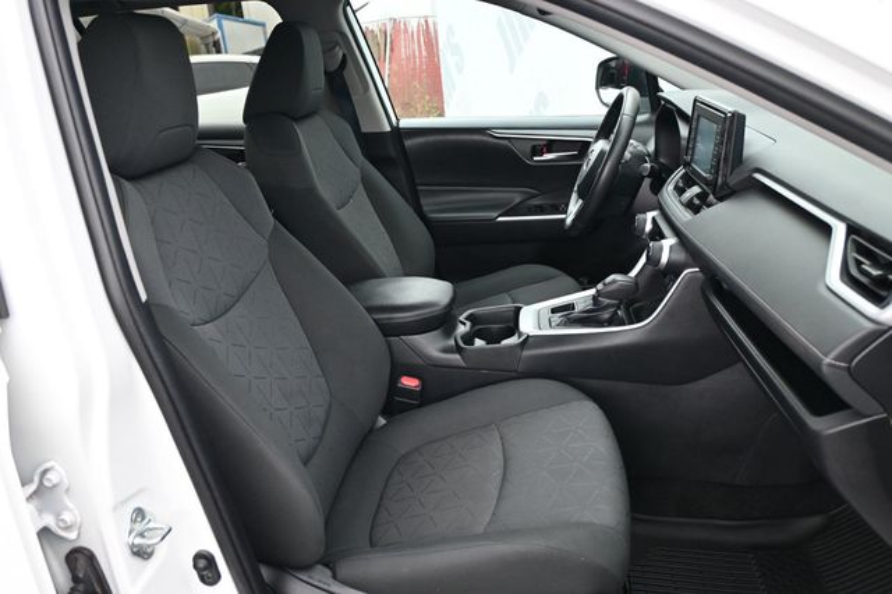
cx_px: 446
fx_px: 724
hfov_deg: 63.2
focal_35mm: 29
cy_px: 297
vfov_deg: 44.6
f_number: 3.8
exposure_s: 1/125
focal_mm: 19.5
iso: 800
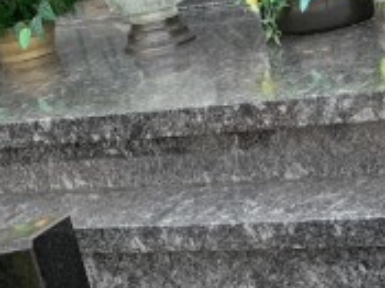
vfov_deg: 14.5
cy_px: 435
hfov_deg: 20.5
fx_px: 1056
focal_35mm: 95
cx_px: 295
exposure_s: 1/121
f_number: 1.8
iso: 64
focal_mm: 4.25
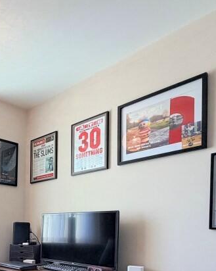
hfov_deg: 37.6
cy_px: 230
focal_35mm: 34
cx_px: -10
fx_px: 272
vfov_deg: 48.7
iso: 125
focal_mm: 2.22
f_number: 2.2
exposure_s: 1/100
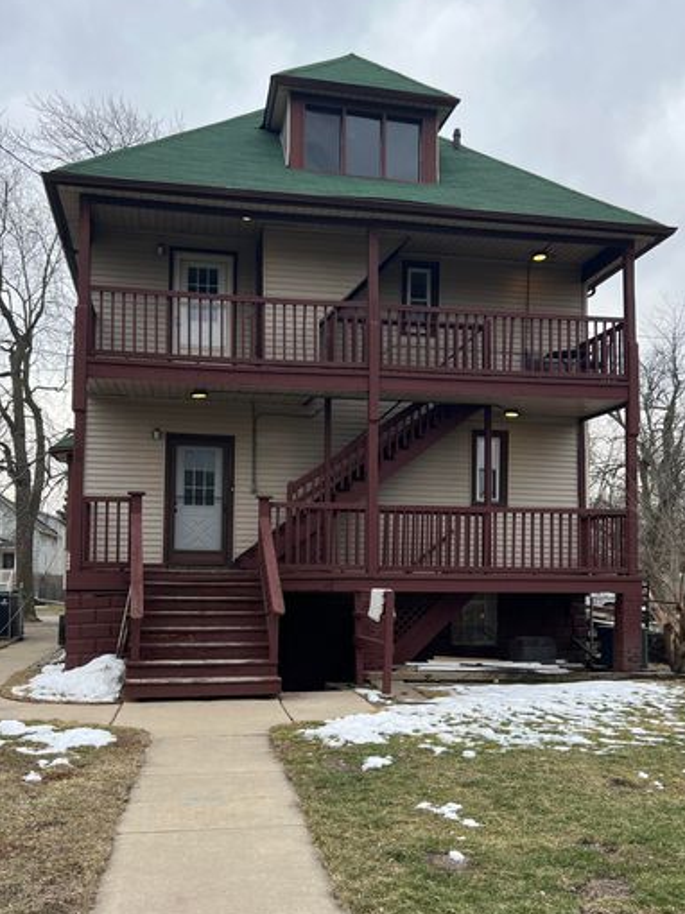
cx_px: 359
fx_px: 898
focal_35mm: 34
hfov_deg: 41.8
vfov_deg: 53.8
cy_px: 515
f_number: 1.5
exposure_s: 1/1934
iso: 50
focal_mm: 5.7
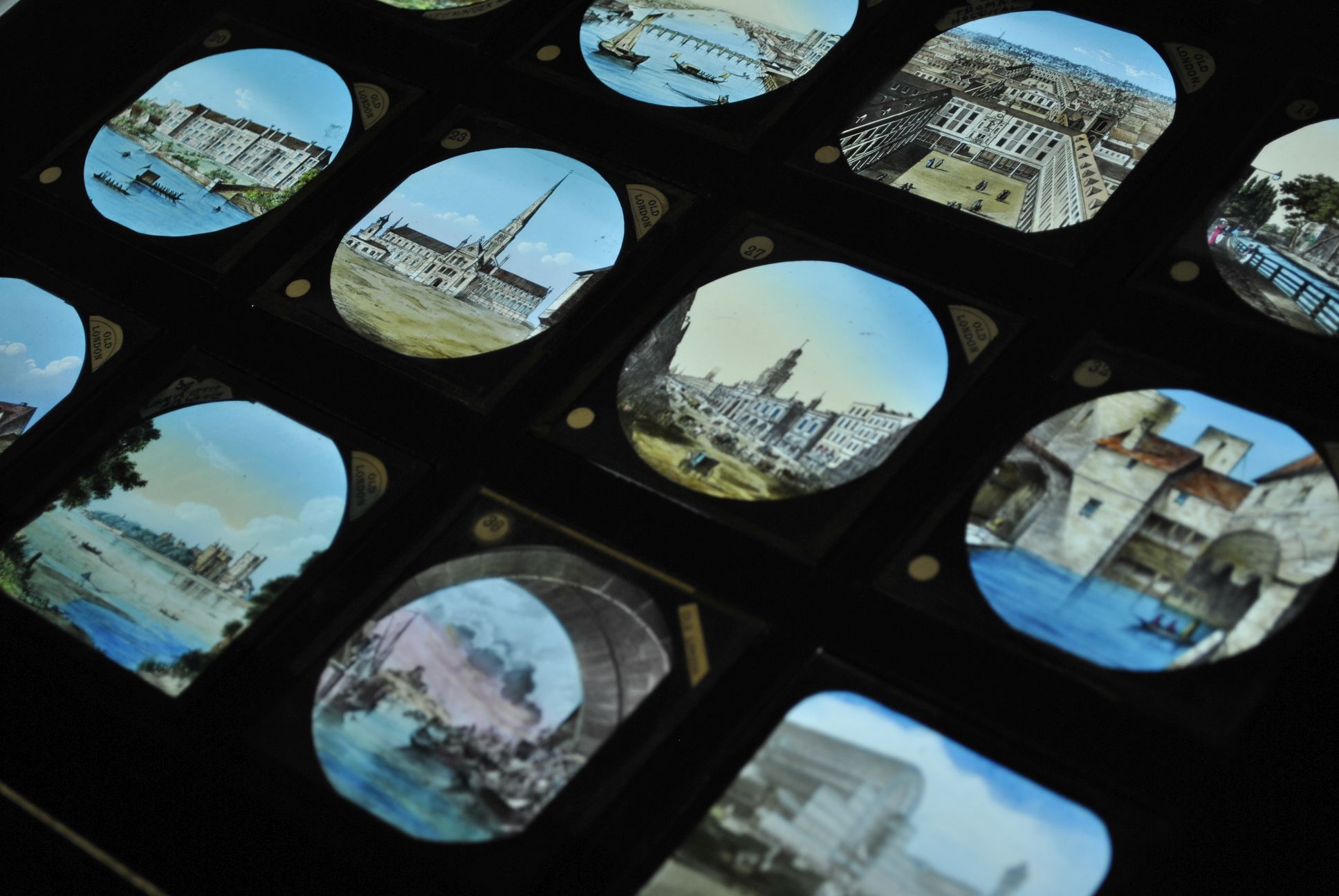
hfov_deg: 31.9
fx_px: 2346
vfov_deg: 21.6
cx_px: 670
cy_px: 448
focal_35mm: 63
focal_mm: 42
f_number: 5.3
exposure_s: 1/8
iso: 140
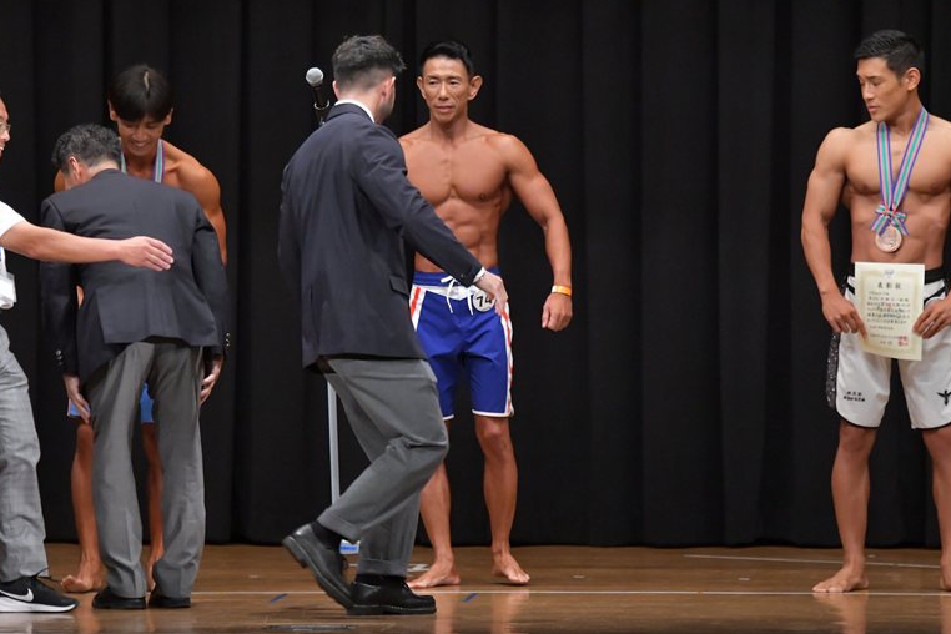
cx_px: 475
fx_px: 6445
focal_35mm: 244
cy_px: 313
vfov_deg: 5.6
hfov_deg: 8.4
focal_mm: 160
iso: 6400
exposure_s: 1/400
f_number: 5.6
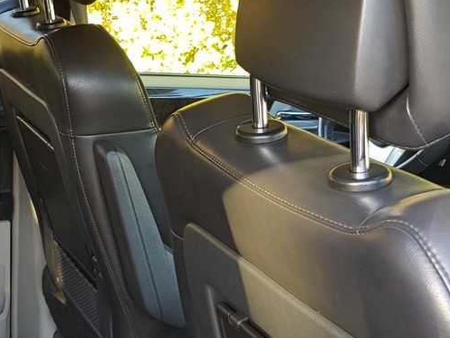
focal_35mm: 67
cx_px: 149
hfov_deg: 28.8
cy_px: 206
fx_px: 871
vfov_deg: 21.9
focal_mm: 4.2
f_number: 1.7
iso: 50
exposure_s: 1/50
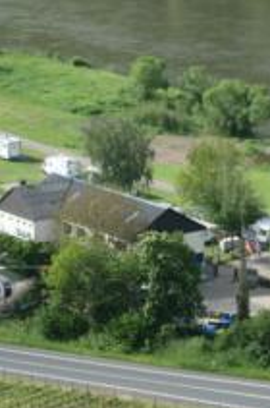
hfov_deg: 6.1
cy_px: 316
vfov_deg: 9.2
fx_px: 2517
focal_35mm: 223
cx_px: 48
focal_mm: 34.6
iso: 200
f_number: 5.1
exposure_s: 1/640
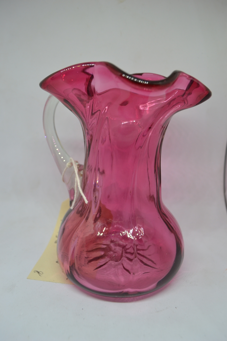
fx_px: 255
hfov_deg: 47.9
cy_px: 170
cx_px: 114
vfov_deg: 67.4
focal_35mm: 27
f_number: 5
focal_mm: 18
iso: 400
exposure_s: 1/60
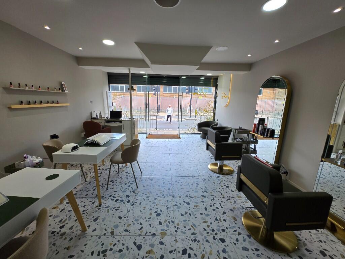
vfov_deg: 89.9
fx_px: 130
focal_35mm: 13
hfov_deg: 106.2
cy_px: 130
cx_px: 172
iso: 32
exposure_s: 1/100
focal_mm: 1.7
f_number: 2.2
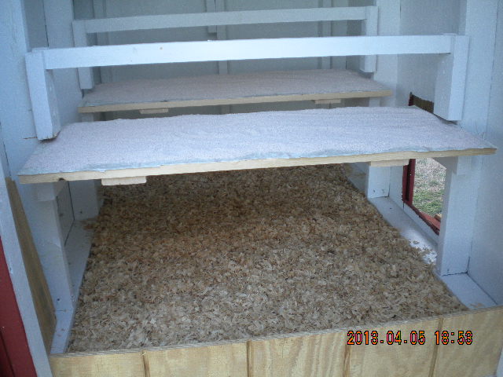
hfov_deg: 52.6
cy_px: 188
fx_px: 509
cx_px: 252
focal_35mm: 35
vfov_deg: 40.7
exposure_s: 1/55
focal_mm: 6.3
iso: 148
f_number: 3.1
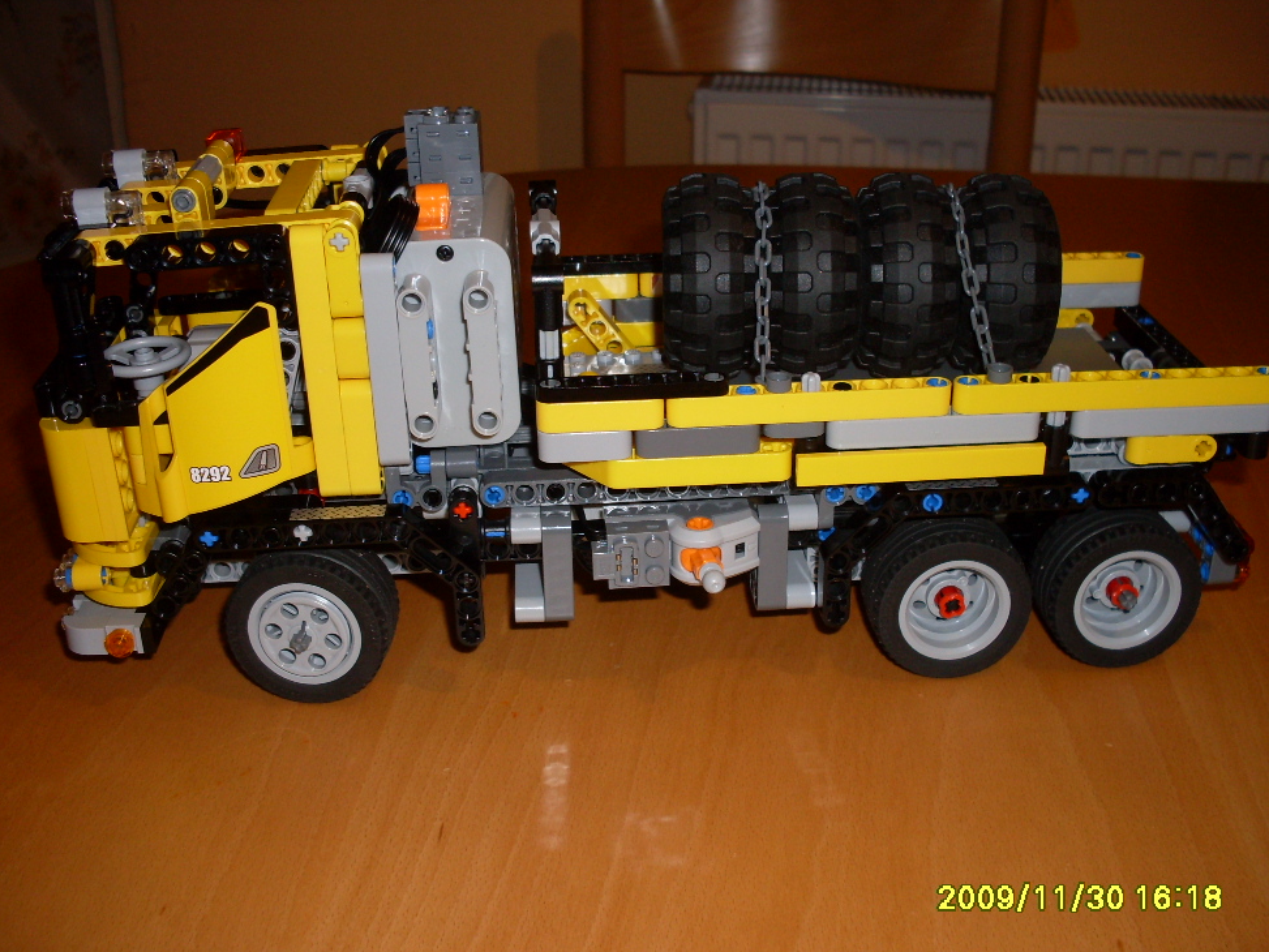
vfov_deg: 36.0
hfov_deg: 46.8
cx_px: 646
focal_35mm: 40
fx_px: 1467
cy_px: 494
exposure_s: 1/45
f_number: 2.8
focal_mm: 6.3
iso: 100
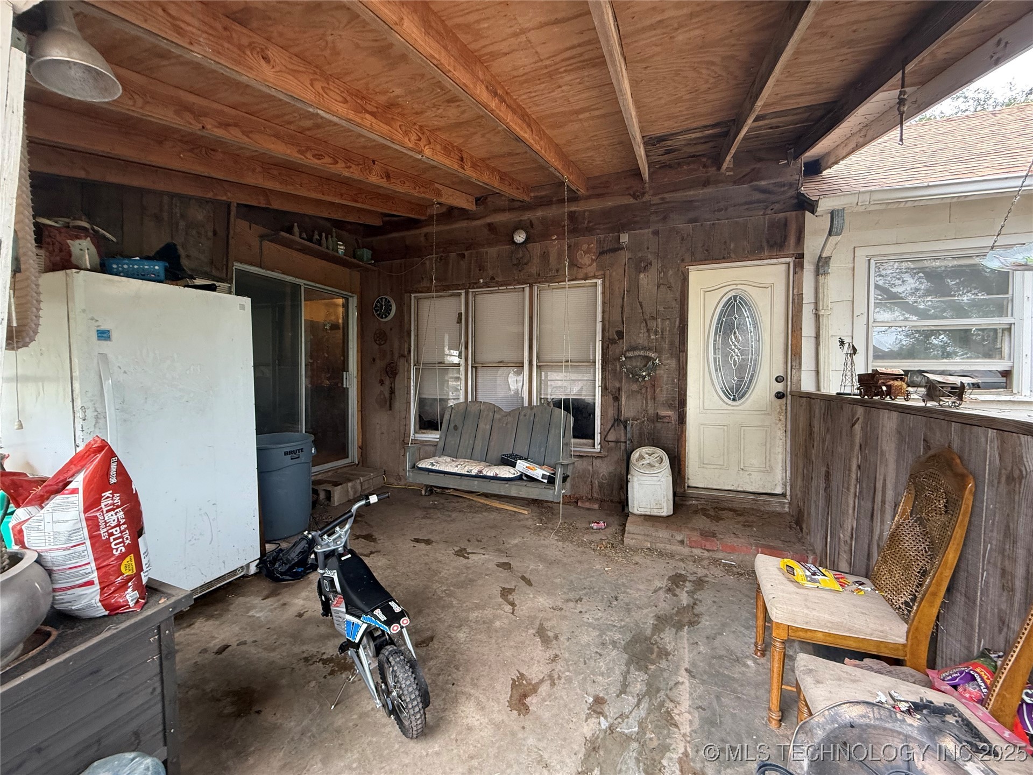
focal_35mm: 14
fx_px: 418
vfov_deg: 85.7
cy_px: 388
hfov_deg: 102.1
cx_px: 516
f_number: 2.2
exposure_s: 1/99
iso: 250
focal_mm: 2.22
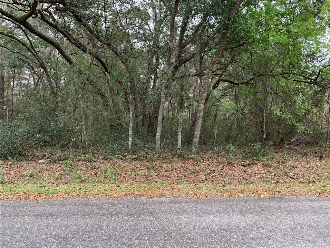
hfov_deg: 67.3
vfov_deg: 53.1
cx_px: 165
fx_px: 248
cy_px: 124
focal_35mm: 26
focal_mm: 4.25
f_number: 1.8
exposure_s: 1/60
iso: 125
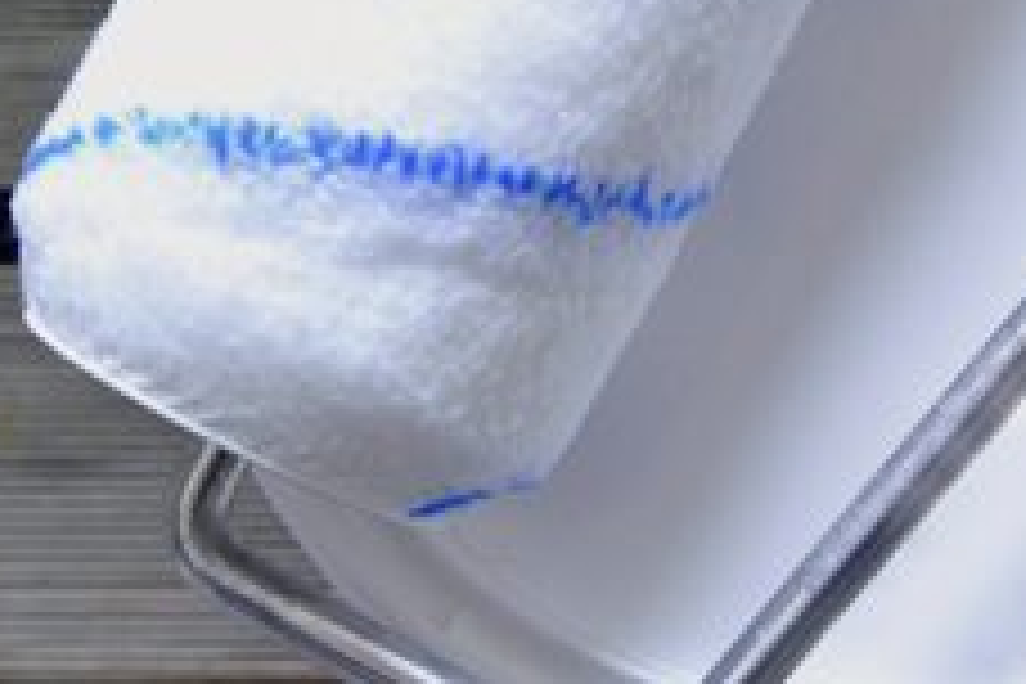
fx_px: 2495
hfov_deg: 22.4
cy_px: 83
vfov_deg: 15.5
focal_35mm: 88
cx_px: 1012
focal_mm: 19
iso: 400
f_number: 7.1
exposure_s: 1/6
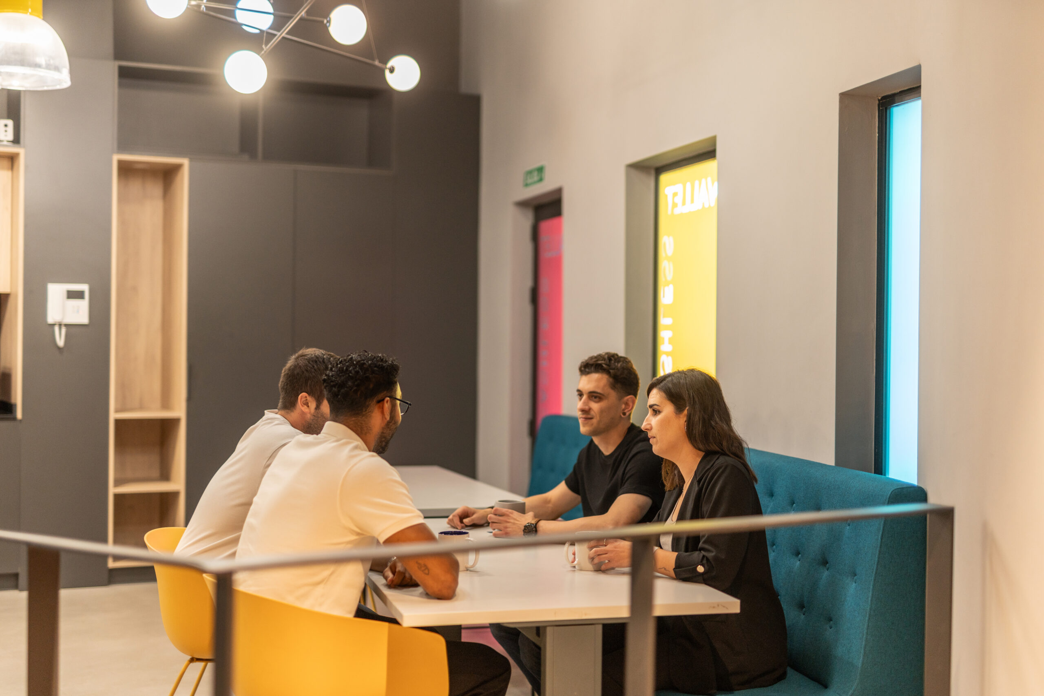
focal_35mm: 50
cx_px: 522
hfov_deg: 39.6
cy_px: 348
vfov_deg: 27.0
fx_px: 1450
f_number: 1.4
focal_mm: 50
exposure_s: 1/125
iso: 320
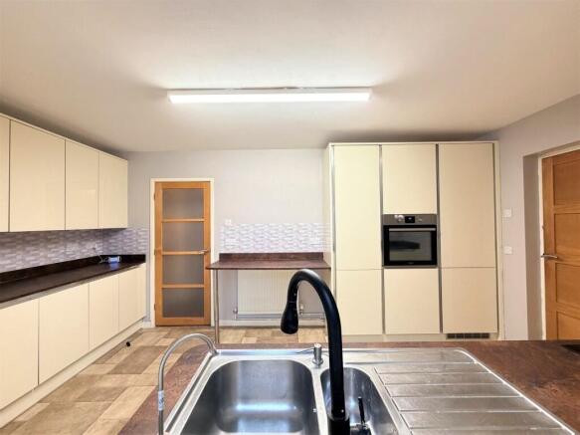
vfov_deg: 85.7
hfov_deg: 102.1
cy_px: 218
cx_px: 290
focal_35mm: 14
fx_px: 235
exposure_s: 1/50
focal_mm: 2.22
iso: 320
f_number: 2.2
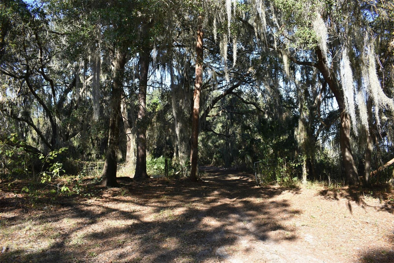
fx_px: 295
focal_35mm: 27
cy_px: 132
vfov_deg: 47.9
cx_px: 197
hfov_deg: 67.4
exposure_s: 1/250
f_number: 5.6
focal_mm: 18
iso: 200
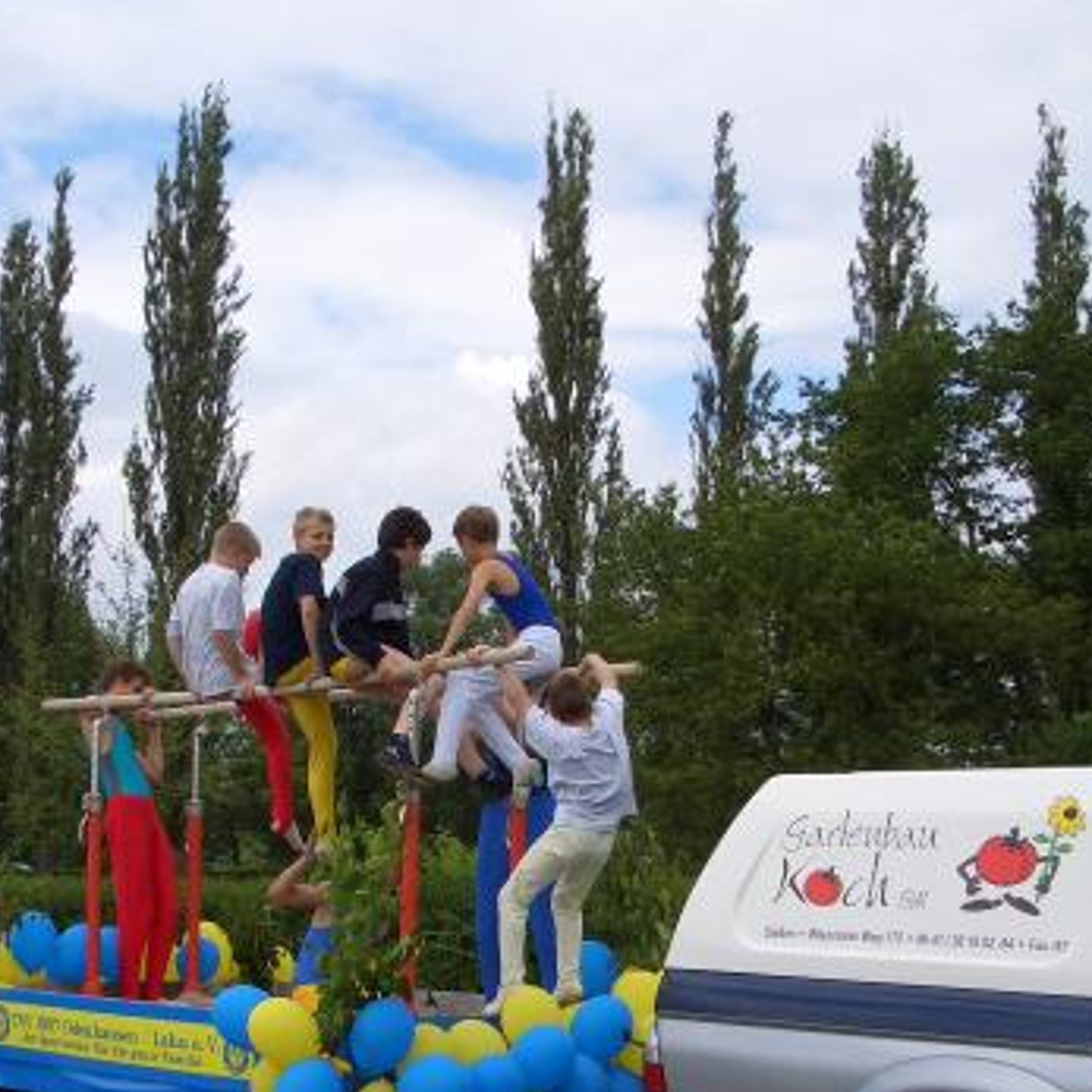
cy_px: 733
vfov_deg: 29.8
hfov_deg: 30.0
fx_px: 2034
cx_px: 456
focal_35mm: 57
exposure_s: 1/1000
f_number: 4.3
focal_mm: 5.8
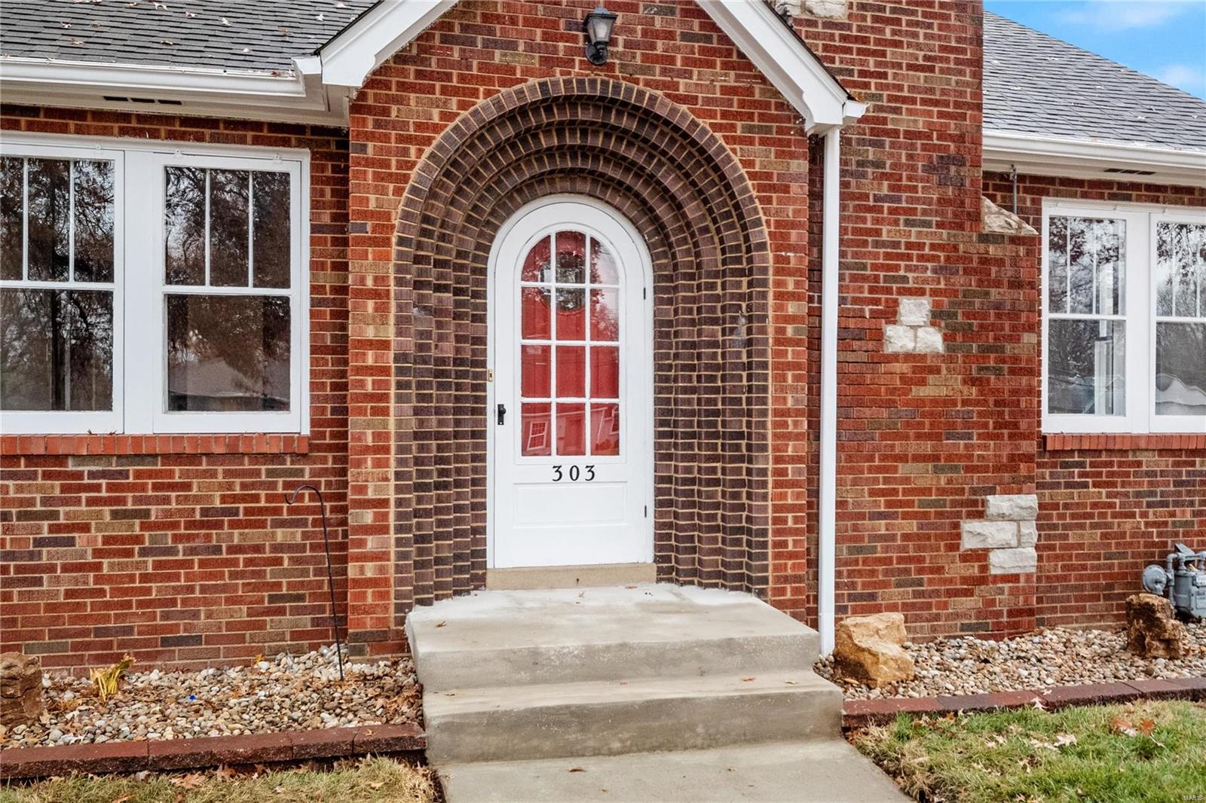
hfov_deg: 61.9
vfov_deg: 43.6
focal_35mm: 30
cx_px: 603
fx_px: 1005
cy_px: 402
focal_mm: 15
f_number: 7.1
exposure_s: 1/160
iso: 800
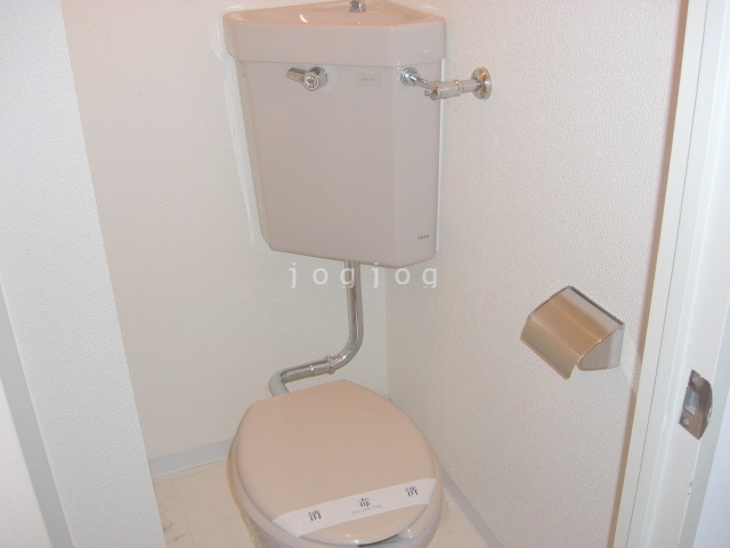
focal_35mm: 38
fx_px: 801
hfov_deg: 49.0
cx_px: 365
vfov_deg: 37.7
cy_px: 274
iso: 100
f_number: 2.8
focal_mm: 7.9
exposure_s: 1/60
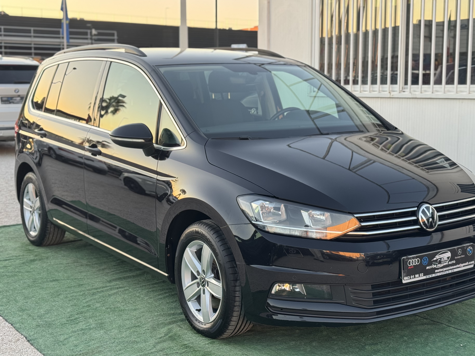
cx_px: 258
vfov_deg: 27.5
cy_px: 176
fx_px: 727
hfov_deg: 36.1
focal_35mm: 53
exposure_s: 1/103
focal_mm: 6.76
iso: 100
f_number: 1.78
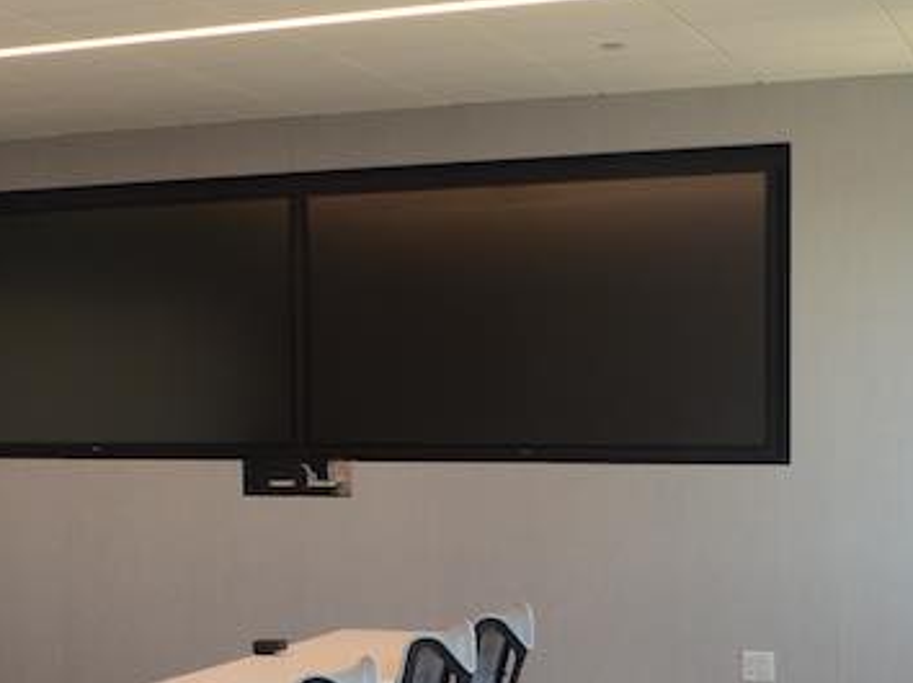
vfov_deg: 19.6
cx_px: -93
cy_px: 446
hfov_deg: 24.3
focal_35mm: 75
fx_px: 1977
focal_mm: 18
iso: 560
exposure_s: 1/30
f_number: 9
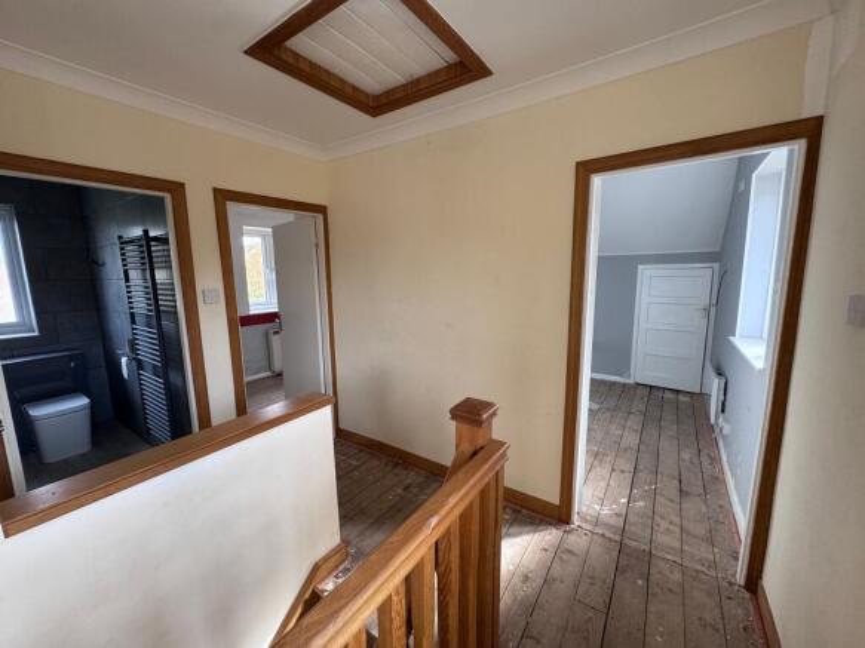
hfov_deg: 102.1
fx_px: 350
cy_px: 324
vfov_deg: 85.7
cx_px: 432
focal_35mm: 14
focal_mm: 2.22
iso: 160
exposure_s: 1/99
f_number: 2.2
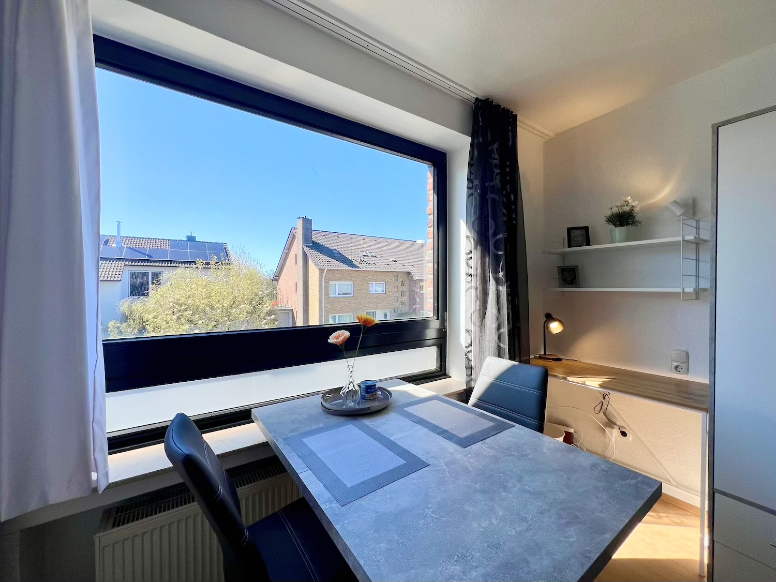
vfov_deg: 89.9
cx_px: 388
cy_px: 291
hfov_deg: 106.2
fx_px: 291
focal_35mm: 13
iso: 32
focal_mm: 1.57
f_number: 1.8
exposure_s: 1/713
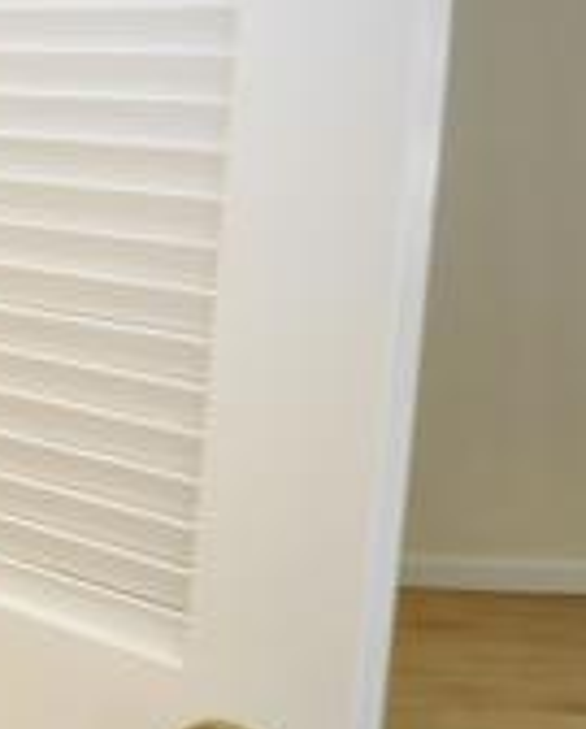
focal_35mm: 59
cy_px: 215
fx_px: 1271
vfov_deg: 31.6
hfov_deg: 16.7
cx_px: -686
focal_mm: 11
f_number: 3.5
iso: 800
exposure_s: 1/50
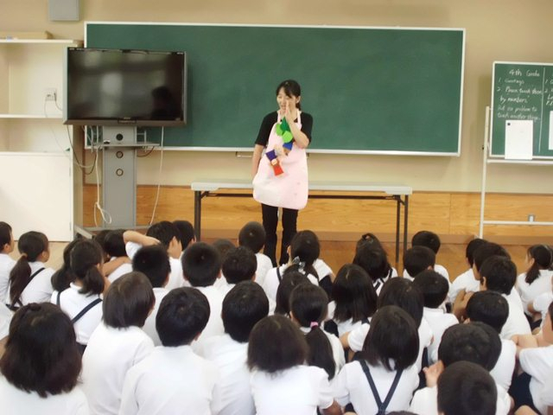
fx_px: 1054
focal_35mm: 66
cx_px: 276
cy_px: 208
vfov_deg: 22.3
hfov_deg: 29.4
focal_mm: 11.8
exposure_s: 1/30
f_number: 5.3
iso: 400
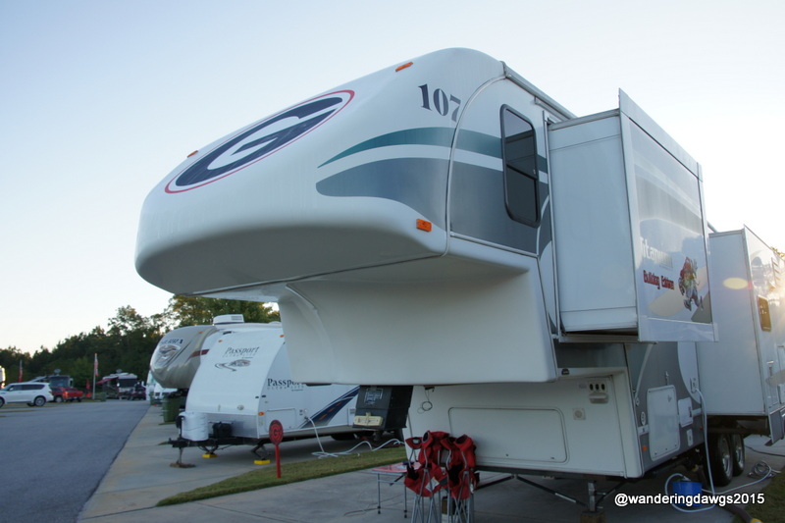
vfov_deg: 47.9
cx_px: 392
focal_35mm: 27
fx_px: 589
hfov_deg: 67.4
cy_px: 262
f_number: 8
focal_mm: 18
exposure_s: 1/80
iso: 200
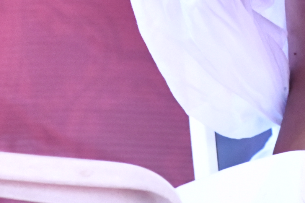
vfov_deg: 2.5
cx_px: 327
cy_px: -291
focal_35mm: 544
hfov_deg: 3.8
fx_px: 4608
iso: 6400
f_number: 5
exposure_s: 1/250
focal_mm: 105
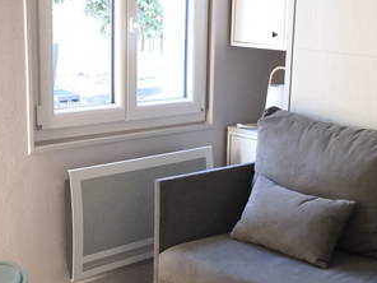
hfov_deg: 26.7
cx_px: 281
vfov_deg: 20.3
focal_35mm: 72
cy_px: 203
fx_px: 784
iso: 320
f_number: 1.8
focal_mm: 3.95
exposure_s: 1/33.3
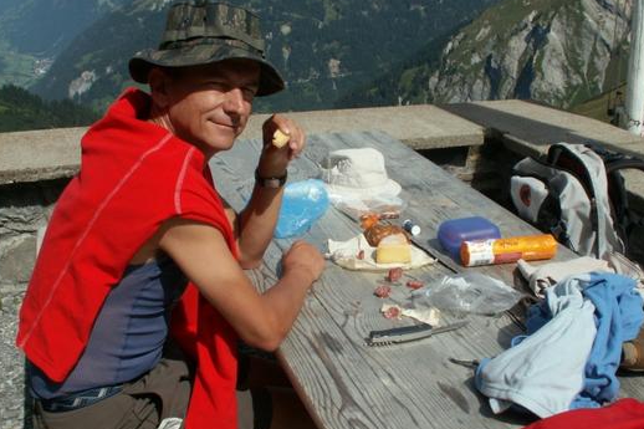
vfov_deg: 29.8
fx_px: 805
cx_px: 352
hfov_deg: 43.6
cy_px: 199
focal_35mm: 45
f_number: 8
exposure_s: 1/250
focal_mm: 5.86
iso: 50
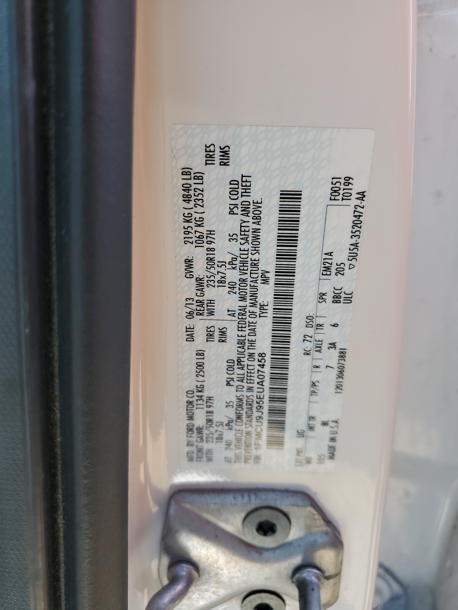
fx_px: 459
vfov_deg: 67.3
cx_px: 229
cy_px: 305
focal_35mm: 26
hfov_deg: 53.1
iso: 50
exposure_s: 1/303
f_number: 1.5
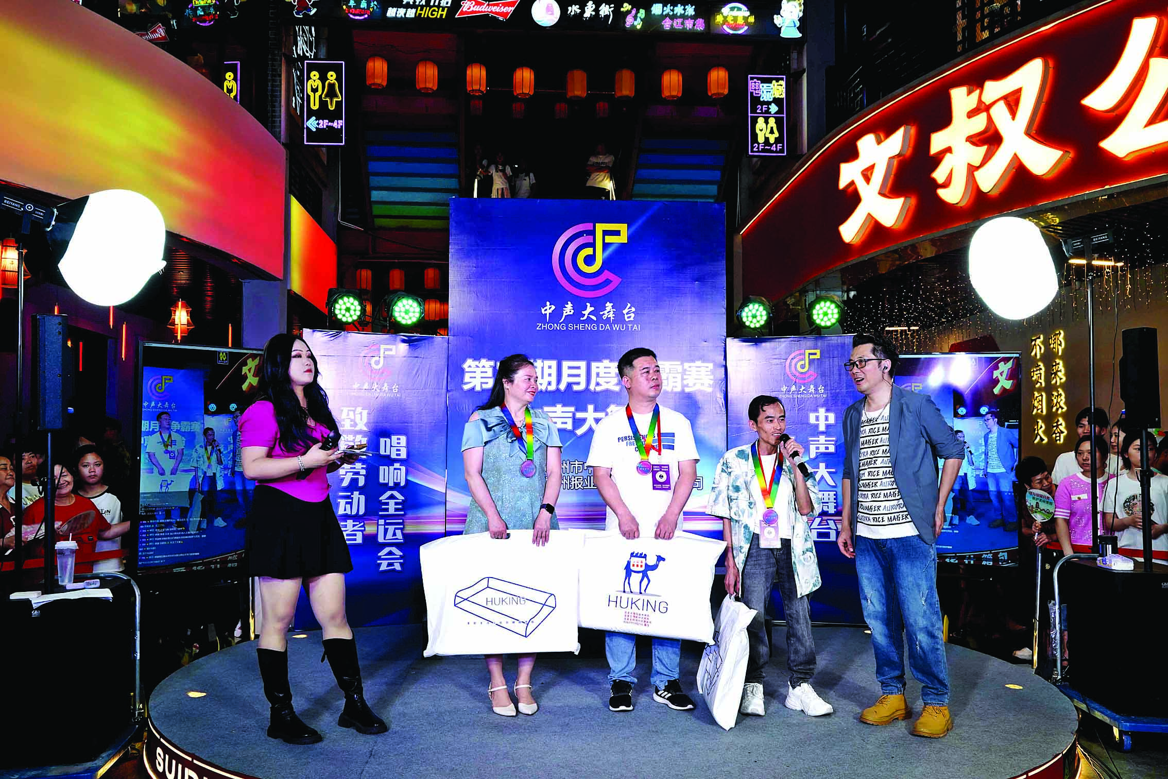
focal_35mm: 29
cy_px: 390
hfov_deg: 63.7
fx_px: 941
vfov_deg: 45.0
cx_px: 584
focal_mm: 29
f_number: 8
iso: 1000
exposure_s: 1/125
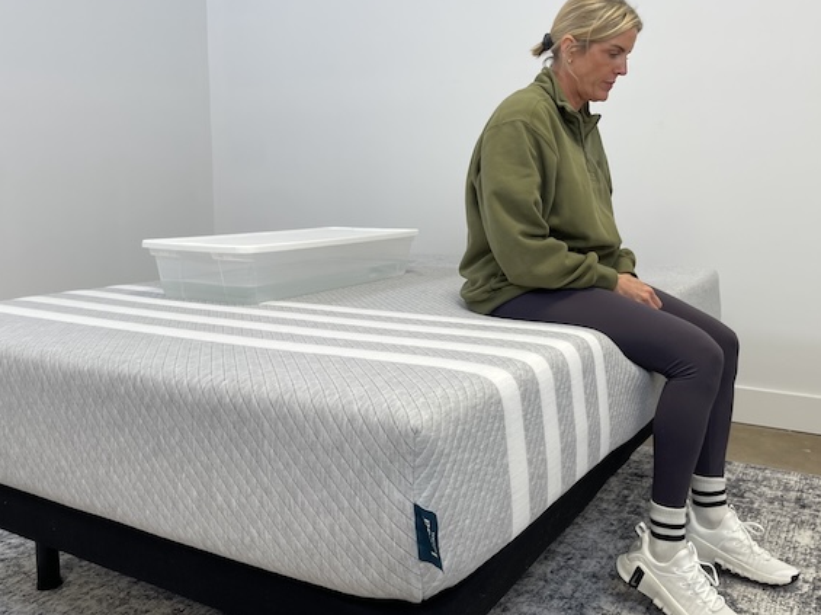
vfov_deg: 45.1
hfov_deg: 58.4
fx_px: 735
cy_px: 238
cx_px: 407
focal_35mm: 31
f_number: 1.6
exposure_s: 1/121
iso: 40
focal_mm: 5.1
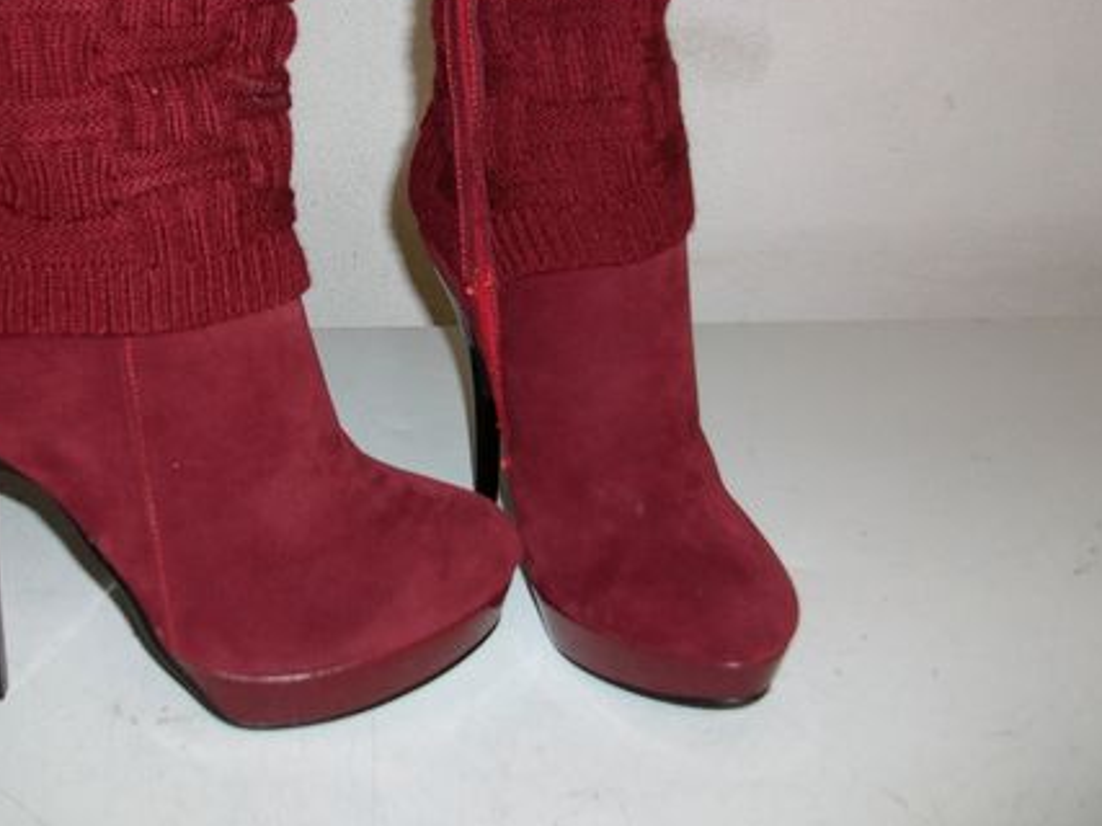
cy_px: 294
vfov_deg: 32.0
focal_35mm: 45
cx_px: 361
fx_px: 1432
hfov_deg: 41.5
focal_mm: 5.7
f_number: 2.9
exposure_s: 1/40
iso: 125
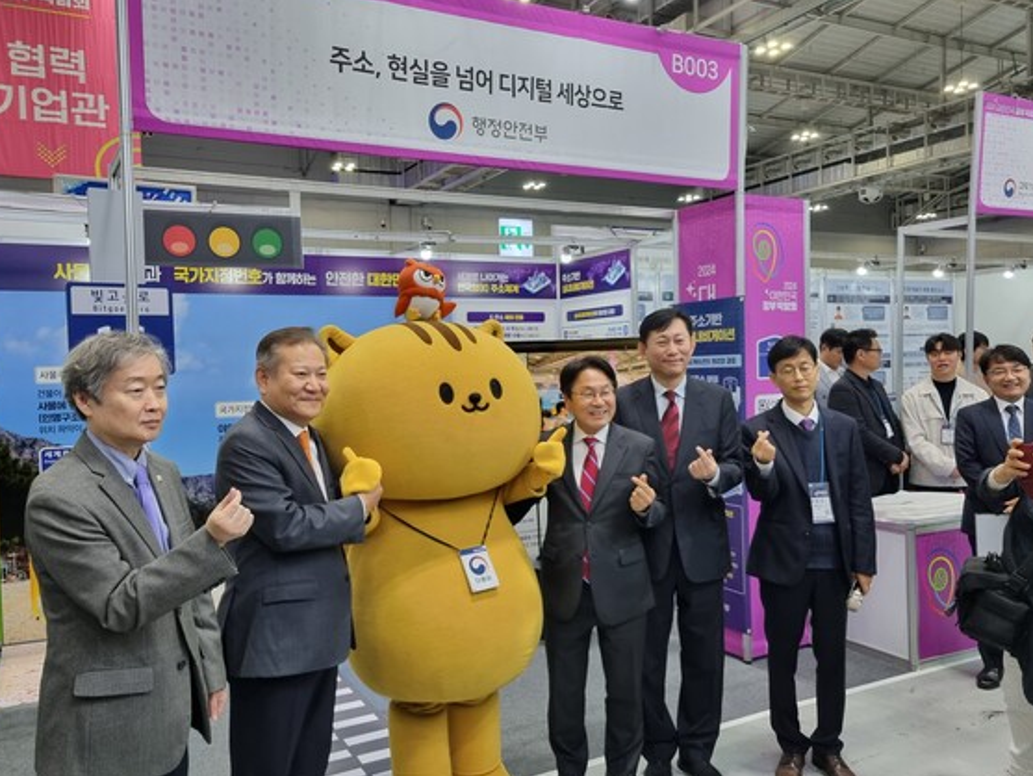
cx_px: 501
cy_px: 403
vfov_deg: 49.8
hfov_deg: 63.4
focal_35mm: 28
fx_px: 836
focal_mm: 5.4
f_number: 1.8
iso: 200
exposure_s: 1/120
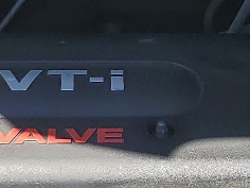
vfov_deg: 8.4
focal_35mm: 176
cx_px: 151
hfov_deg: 11.2
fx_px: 1271
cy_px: 107
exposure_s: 1/1000
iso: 50
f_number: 1.5
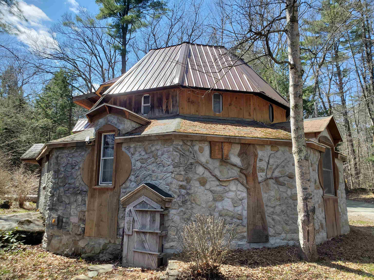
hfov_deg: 67.3
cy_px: 140
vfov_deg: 53.1
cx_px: 187
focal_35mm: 26
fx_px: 281
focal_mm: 4.3
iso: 50
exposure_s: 1/670
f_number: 2.4
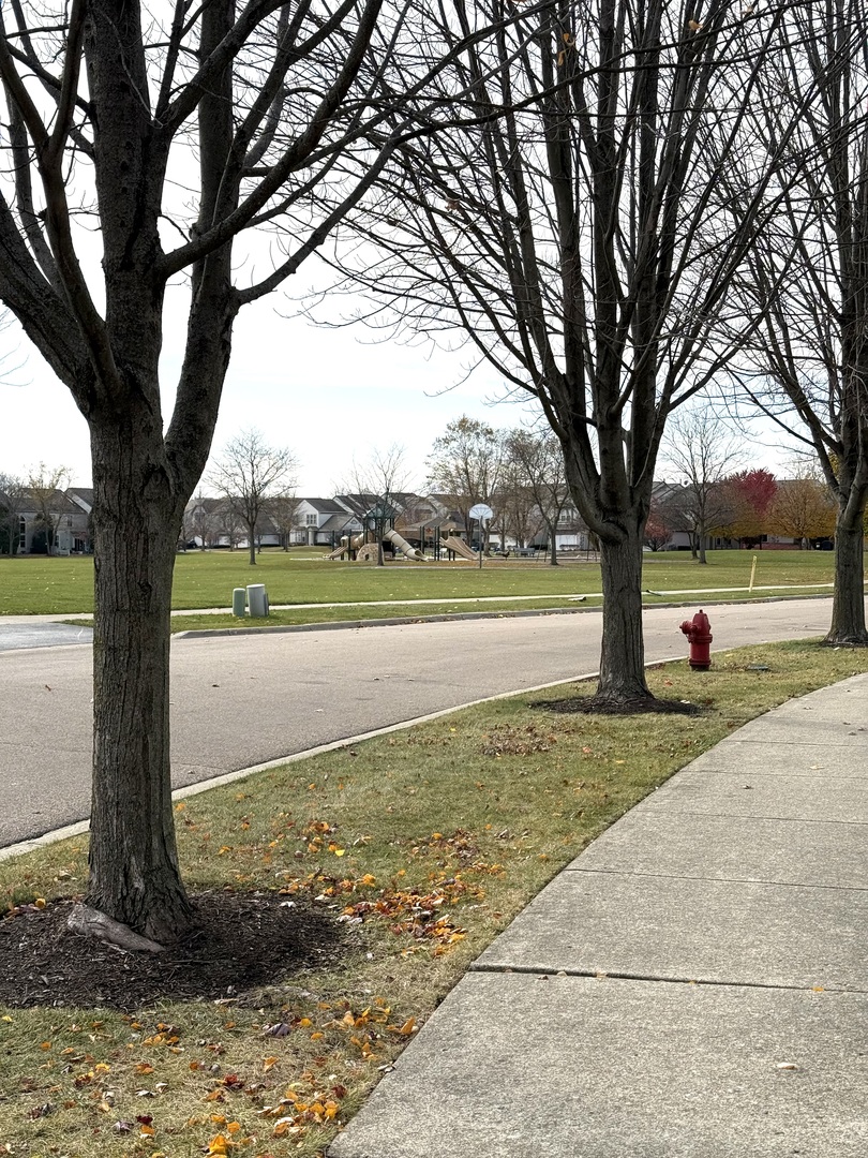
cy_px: 579
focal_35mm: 48
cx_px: 434
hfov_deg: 30.3
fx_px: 1605
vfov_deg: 39.7
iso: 80
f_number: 1.78
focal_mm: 6.76
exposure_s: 1/5208
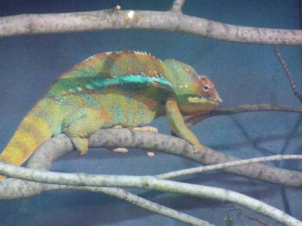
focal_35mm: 207
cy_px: 113
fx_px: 1806
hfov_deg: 9.6
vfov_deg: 7.2
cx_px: 151
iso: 1600
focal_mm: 36.6
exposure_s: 1/40
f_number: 4.4
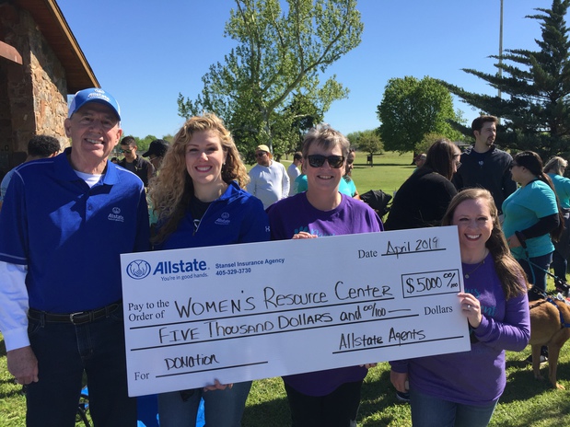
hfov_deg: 61.7
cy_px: 214
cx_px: 285
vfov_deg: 48.2
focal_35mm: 29
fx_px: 477
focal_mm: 4.15
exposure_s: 1/1522
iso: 32
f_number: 2.2
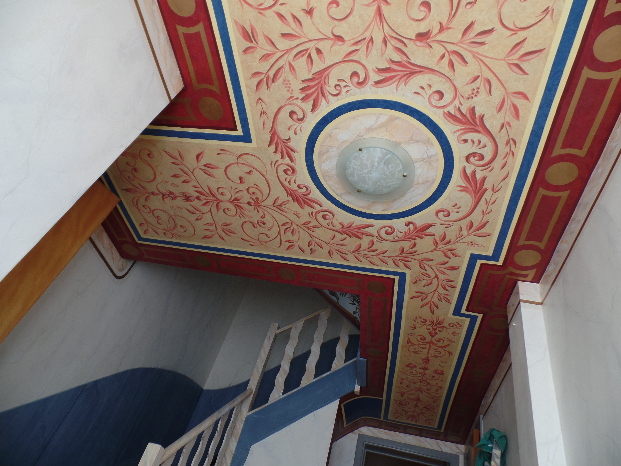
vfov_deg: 58.9
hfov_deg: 73.9
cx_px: 310
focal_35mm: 23
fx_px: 413
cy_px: 233
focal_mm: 4.1
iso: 80
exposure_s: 1/45
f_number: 3.2
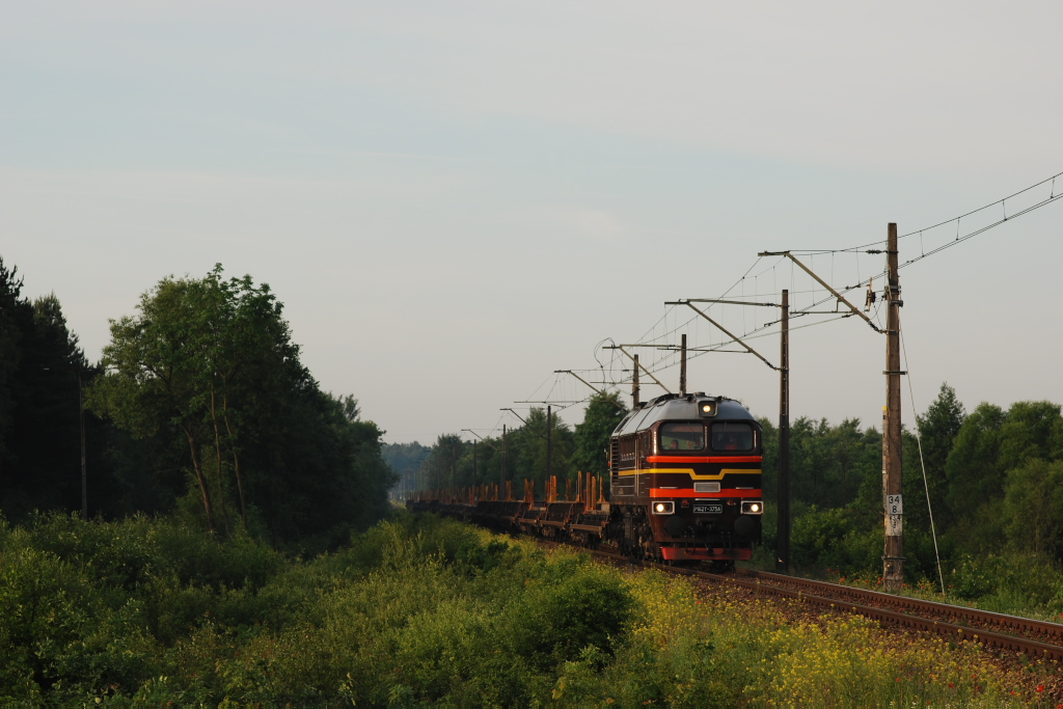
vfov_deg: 10.8
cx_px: 532
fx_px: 3765
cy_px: 354
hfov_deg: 16.1
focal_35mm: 128
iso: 200
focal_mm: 85
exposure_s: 1/400
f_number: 6.3
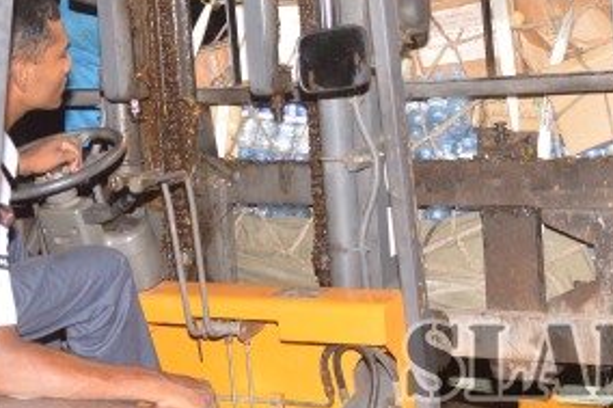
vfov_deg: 17.7
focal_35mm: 76
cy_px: 60
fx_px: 1293
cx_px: 462
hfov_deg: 26.3
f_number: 3.8
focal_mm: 24
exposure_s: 1/100
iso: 800
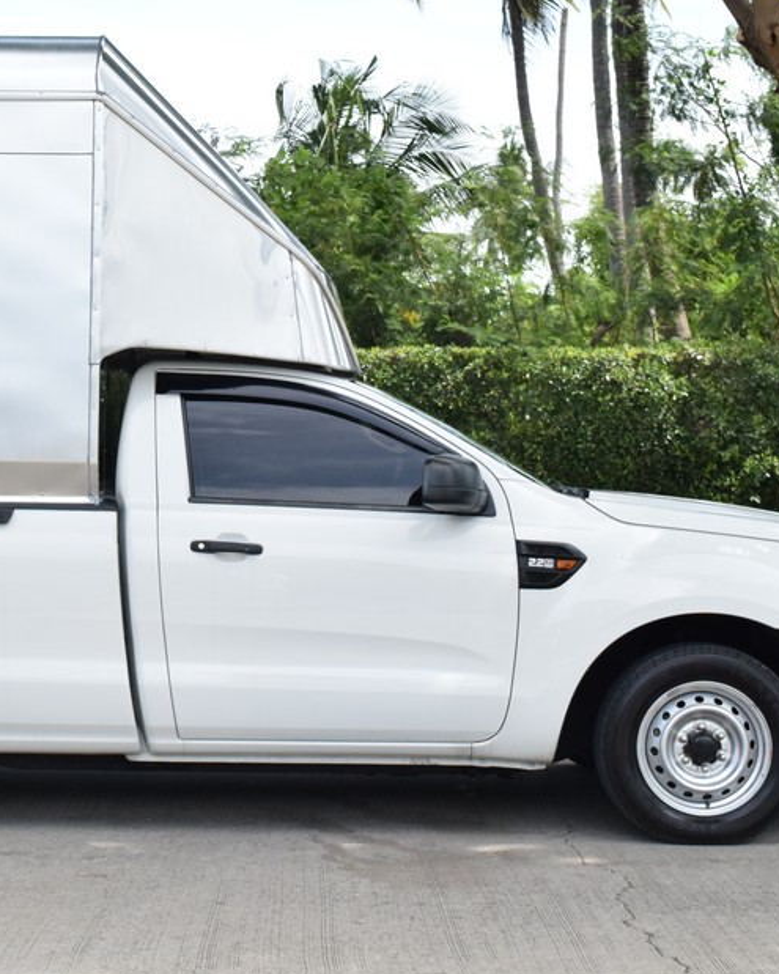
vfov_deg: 27.1
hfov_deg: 21.6
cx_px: 154
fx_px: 2018
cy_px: 413
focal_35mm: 70
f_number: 9
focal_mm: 28
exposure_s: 1/1000
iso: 1000
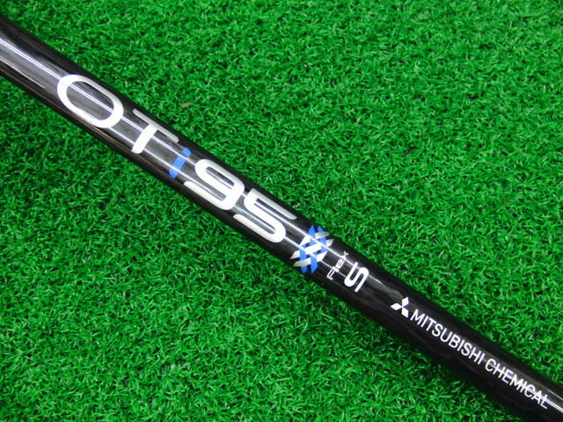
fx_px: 602
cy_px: 211
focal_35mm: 37
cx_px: 282
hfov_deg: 50.1
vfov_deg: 38.7
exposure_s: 1/30
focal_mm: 6.42
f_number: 3.6
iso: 400
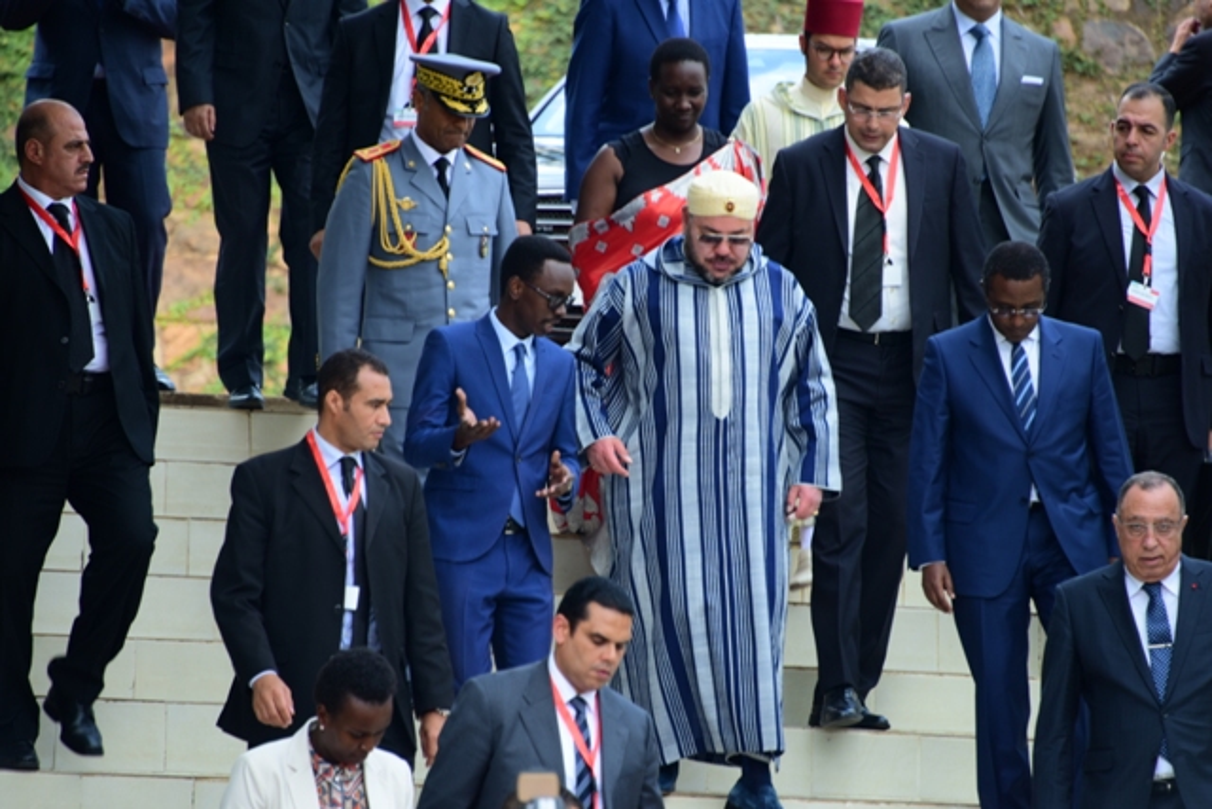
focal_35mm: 300
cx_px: 606
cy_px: 404
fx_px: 10102
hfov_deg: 6.9
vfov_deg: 4.6
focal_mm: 300
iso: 320
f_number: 5.6
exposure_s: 1/160
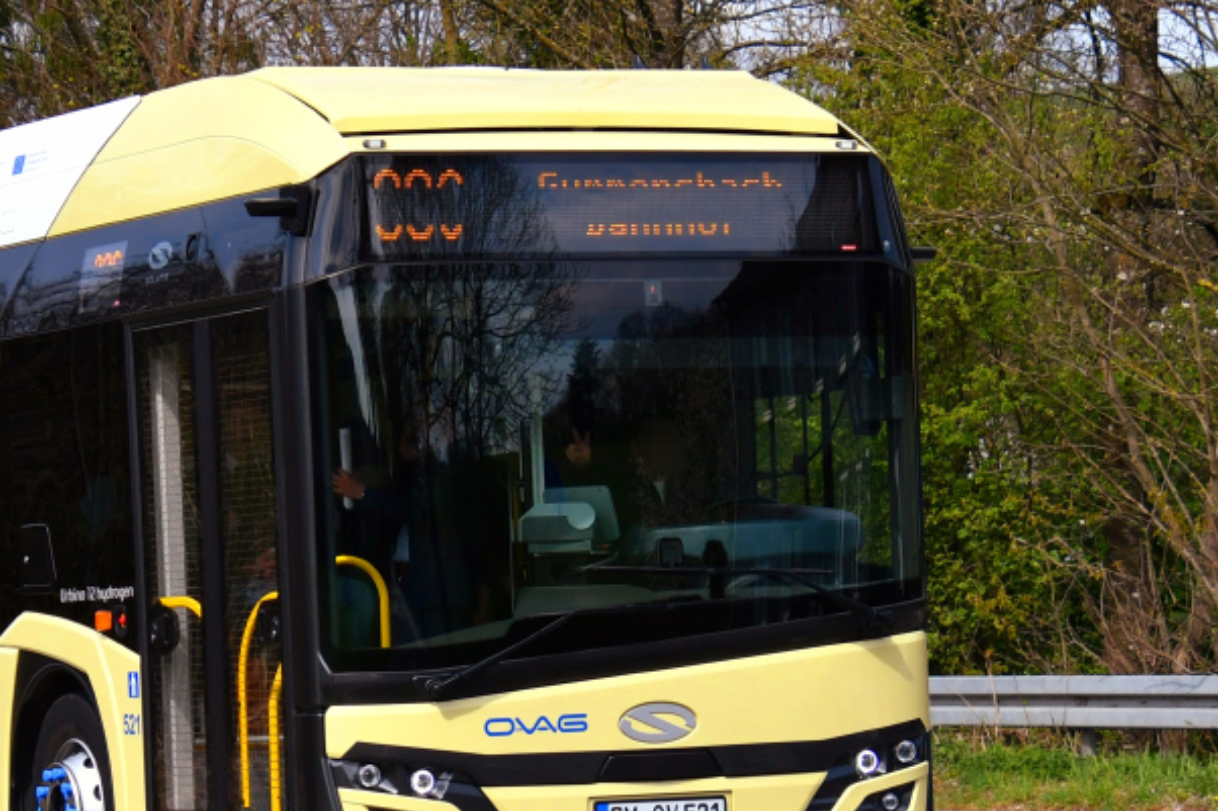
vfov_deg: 8.5
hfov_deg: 12.6
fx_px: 5479
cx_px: 287
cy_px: 389
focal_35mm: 162
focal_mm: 50
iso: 400
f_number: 6.3
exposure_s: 1/1667
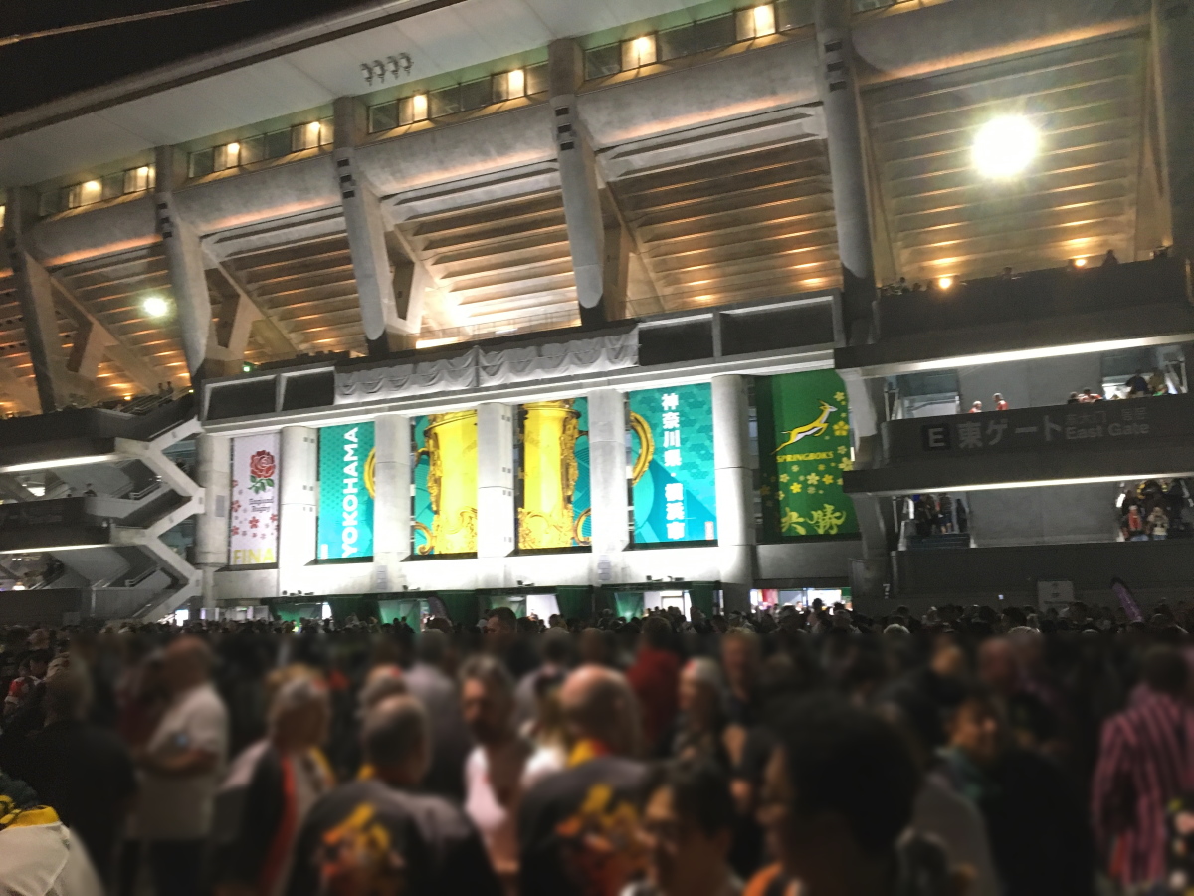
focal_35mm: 29
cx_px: 597
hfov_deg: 61.7
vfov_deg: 48.2
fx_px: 1000
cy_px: 448
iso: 200
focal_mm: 4.15
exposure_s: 1/15
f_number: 2.2
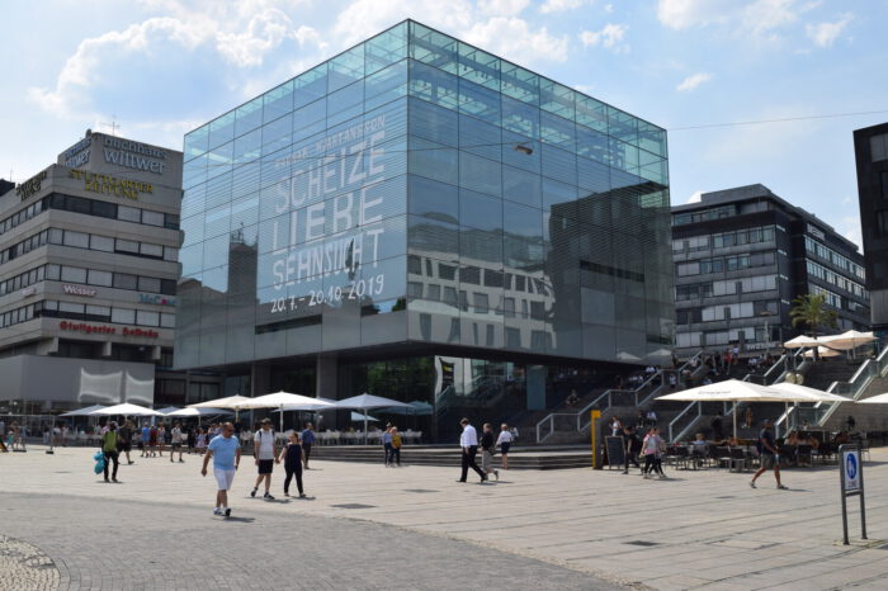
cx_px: 444
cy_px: 296
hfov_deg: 53.2
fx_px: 888
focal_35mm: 36
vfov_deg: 36.8
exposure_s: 1/200
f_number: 14
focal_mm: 24
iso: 100
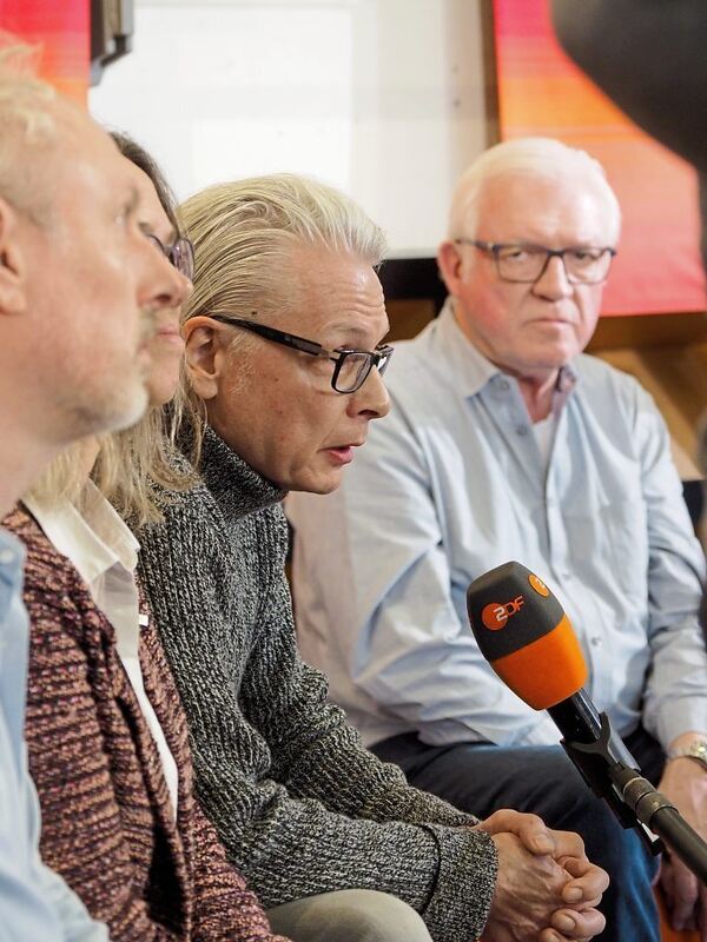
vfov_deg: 13.2
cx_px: 354
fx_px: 4085
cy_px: 471
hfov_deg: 9.9
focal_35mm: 150
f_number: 4
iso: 1600
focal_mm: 75
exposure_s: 1/40
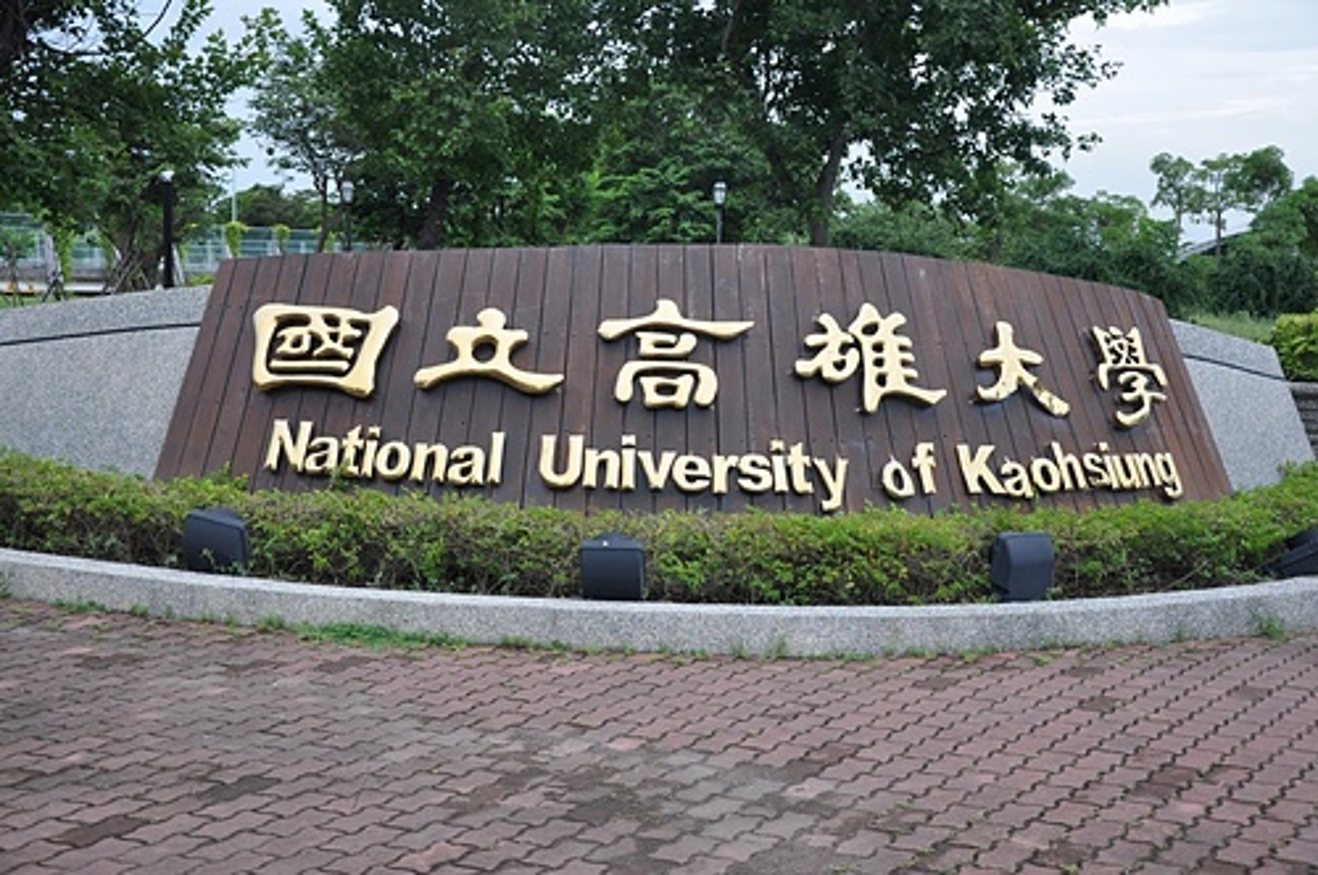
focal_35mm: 48
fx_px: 1755
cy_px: 438
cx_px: 659
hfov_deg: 41.2
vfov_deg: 28.0
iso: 250
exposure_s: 1/125
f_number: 5.6
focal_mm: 32
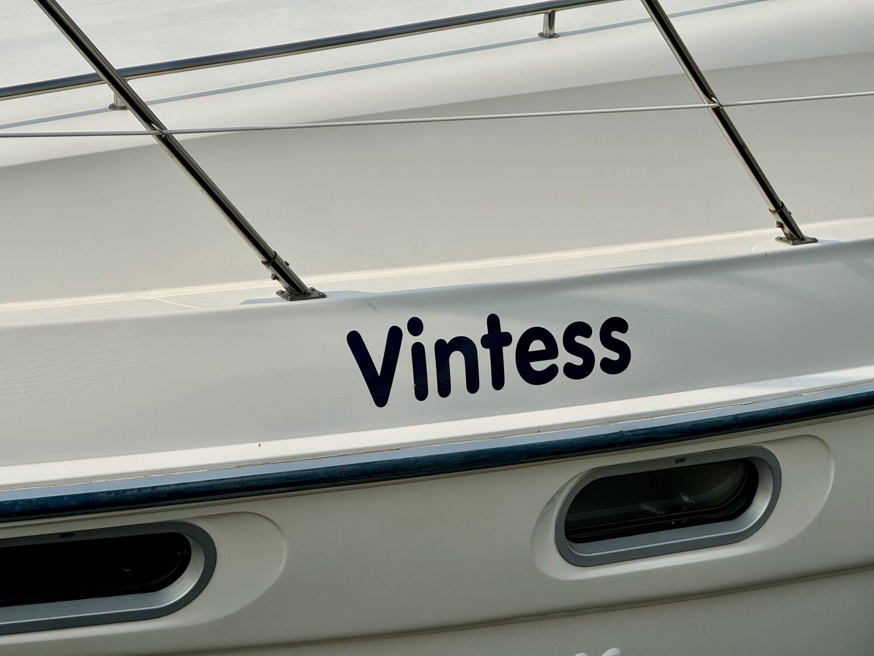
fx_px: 3030
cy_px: 328
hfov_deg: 16.4
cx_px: 437
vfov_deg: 12.3
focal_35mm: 120
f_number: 2.8
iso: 50
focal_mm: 15.66
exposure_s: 1/3891
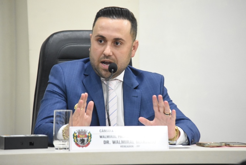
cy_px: 82
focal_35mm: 270
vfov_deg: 5.1
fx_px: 1847
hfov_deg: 7.6
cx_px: 123
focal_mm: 180
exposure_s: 1/80
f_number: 5
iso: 5000
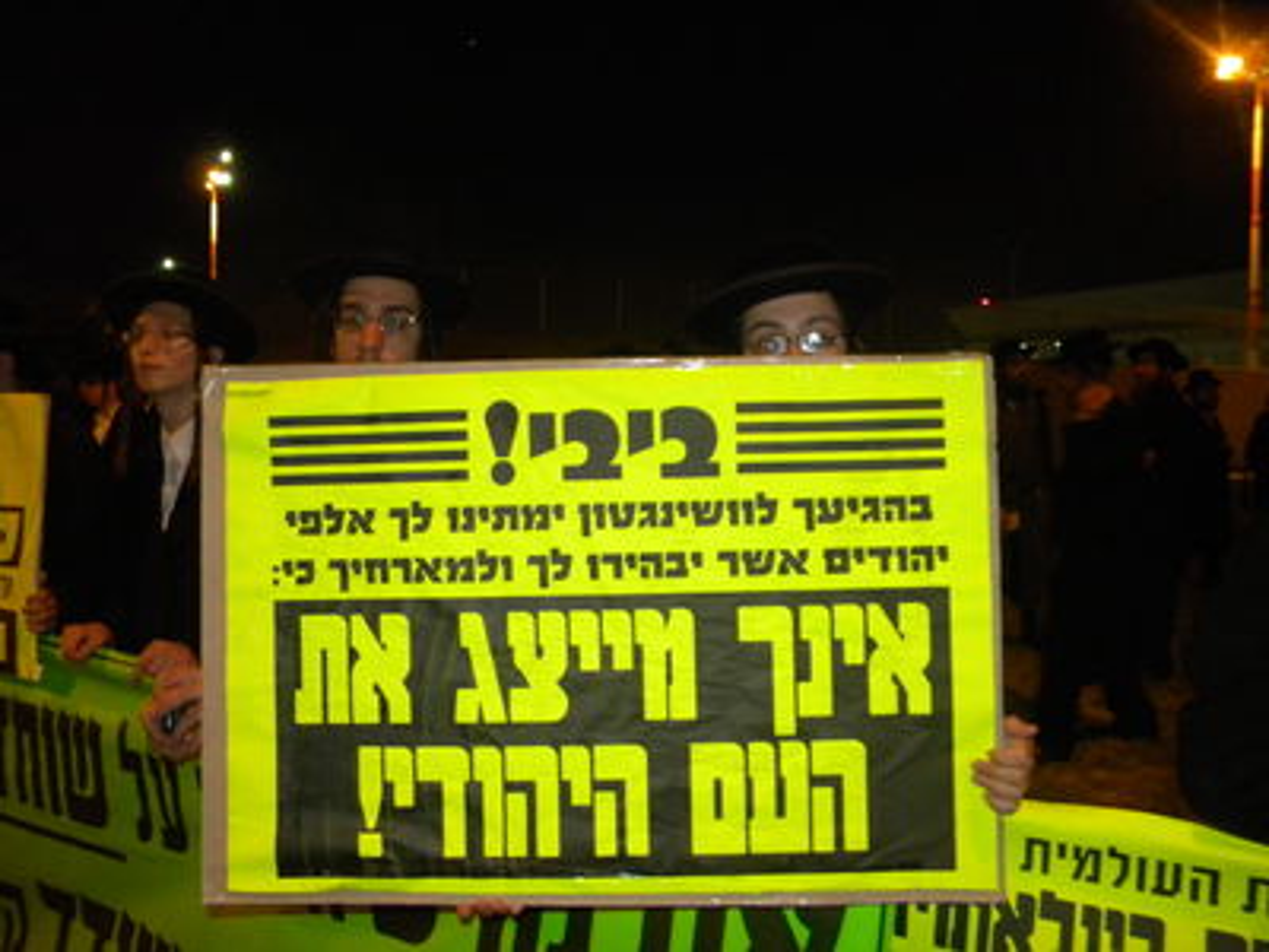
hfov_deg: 63.4
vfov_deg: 49.7
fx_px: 1026
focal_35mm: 28
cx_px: 634
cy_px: 476
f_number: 3.5
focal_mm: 5
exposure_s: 1/26
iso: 400
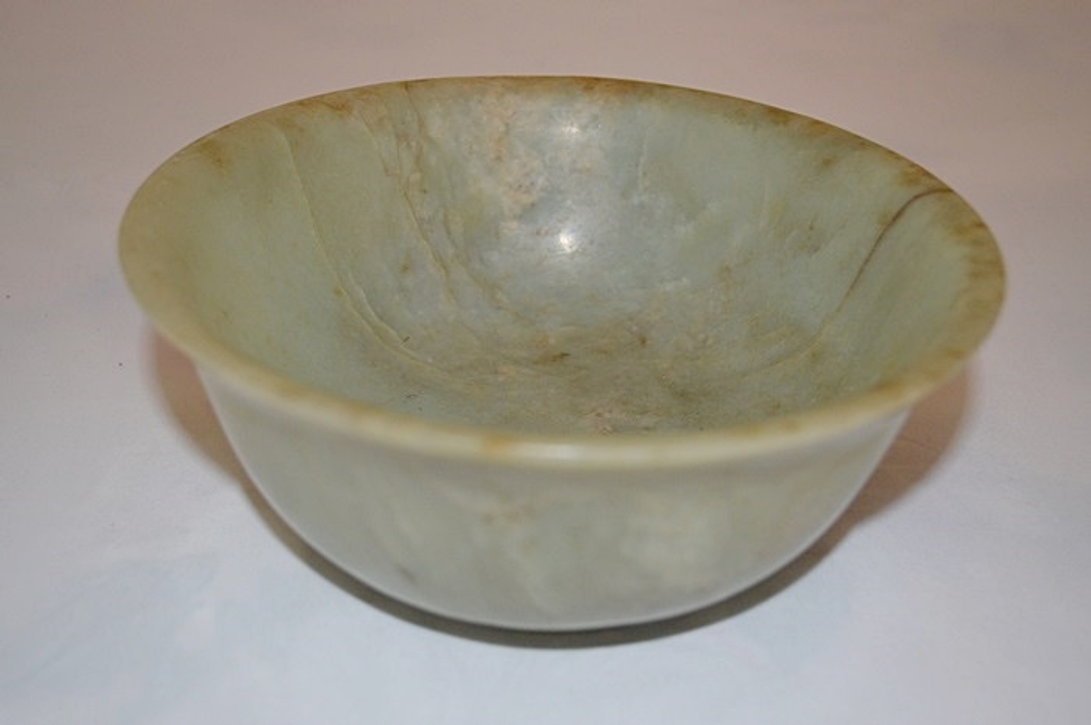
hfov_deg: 43.6
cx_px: 546
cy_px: 362
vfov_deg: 29.8
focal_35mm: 45
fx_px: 1362
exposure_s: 1/60
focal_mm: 30
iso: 1000
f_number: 4.5
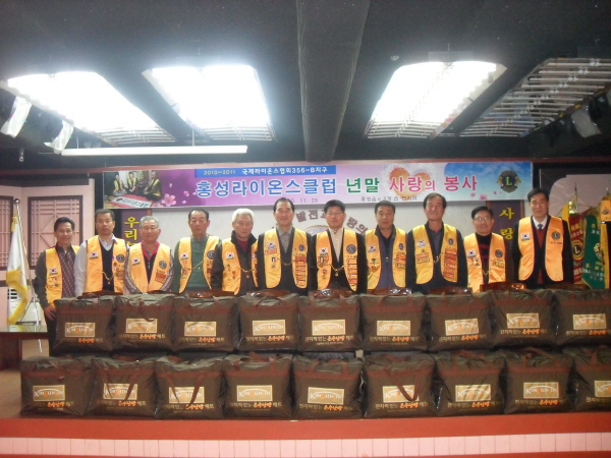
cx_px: 306
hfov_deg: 52.6
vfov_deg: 40.7
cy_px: 229
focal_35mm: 35
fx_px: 618
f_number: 2.8
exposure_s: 1/90
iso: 400
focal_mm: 6.2
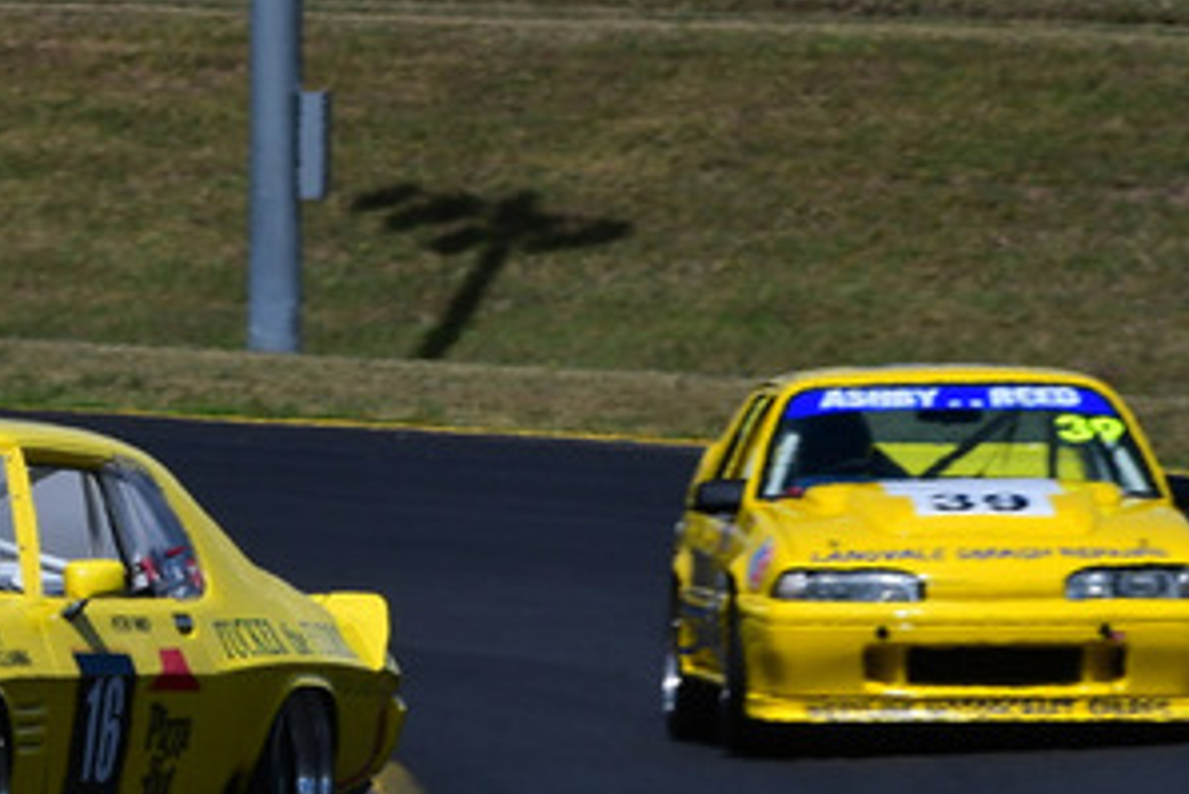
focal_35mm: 805
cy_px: 375
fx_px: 26599
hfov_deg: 2.6
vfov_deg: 1.7
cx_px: -88
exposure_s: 1/640
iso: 250
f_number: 14
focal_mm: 200
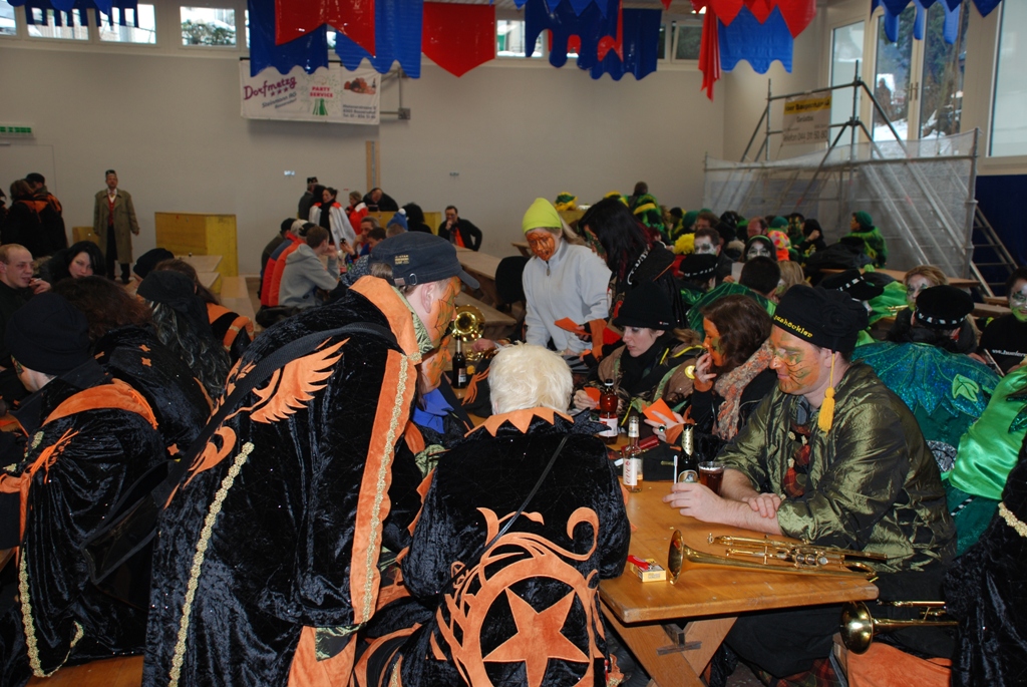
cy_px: 344
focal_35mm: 39
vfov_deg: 34.3
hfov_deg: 49.5
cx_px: 514
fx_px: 1114
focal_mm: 26
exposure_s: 1/60
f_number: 4
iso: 200
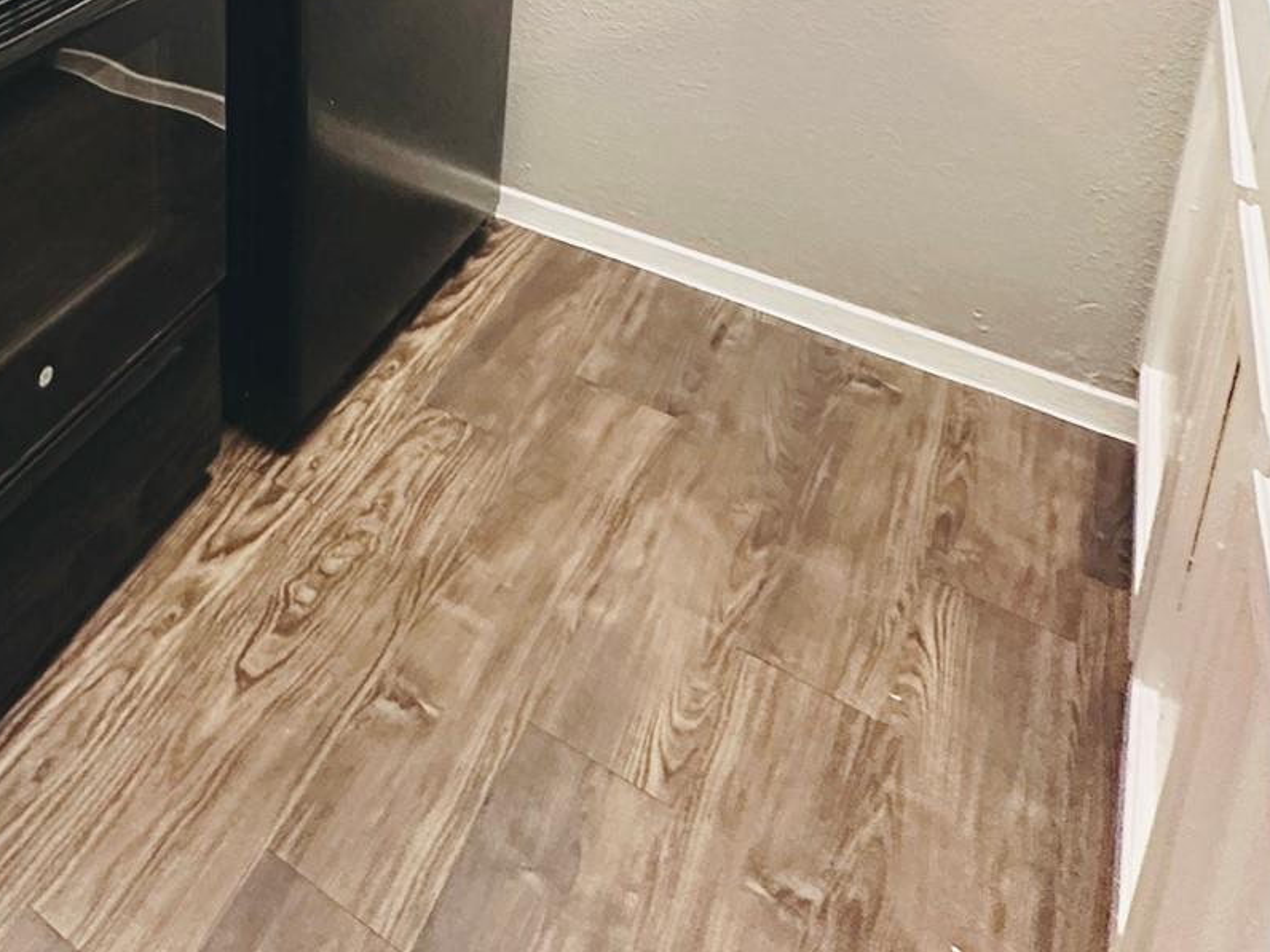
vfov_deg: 32.1
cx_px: 8
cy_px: -222
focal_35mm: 36
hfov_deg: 44.0
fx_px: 1321
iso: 400
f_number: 2.2
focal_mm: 2.22
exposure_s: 1/60
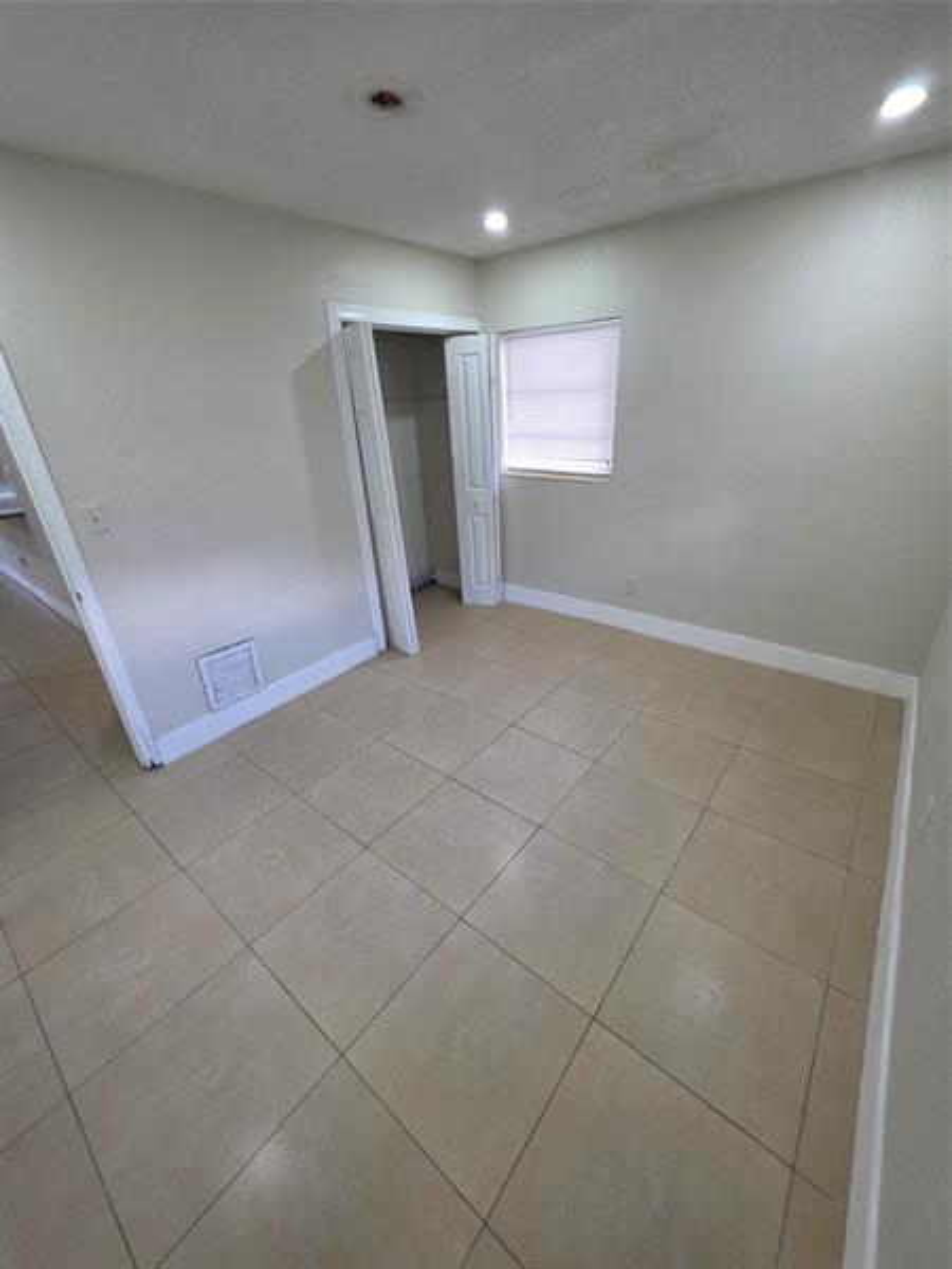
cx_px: 476
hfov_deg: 89.9
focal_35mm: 13
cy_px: 634
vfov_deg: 106.2
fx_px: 477
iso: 160
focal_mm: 2.2
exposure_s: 1/60
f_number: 1.9
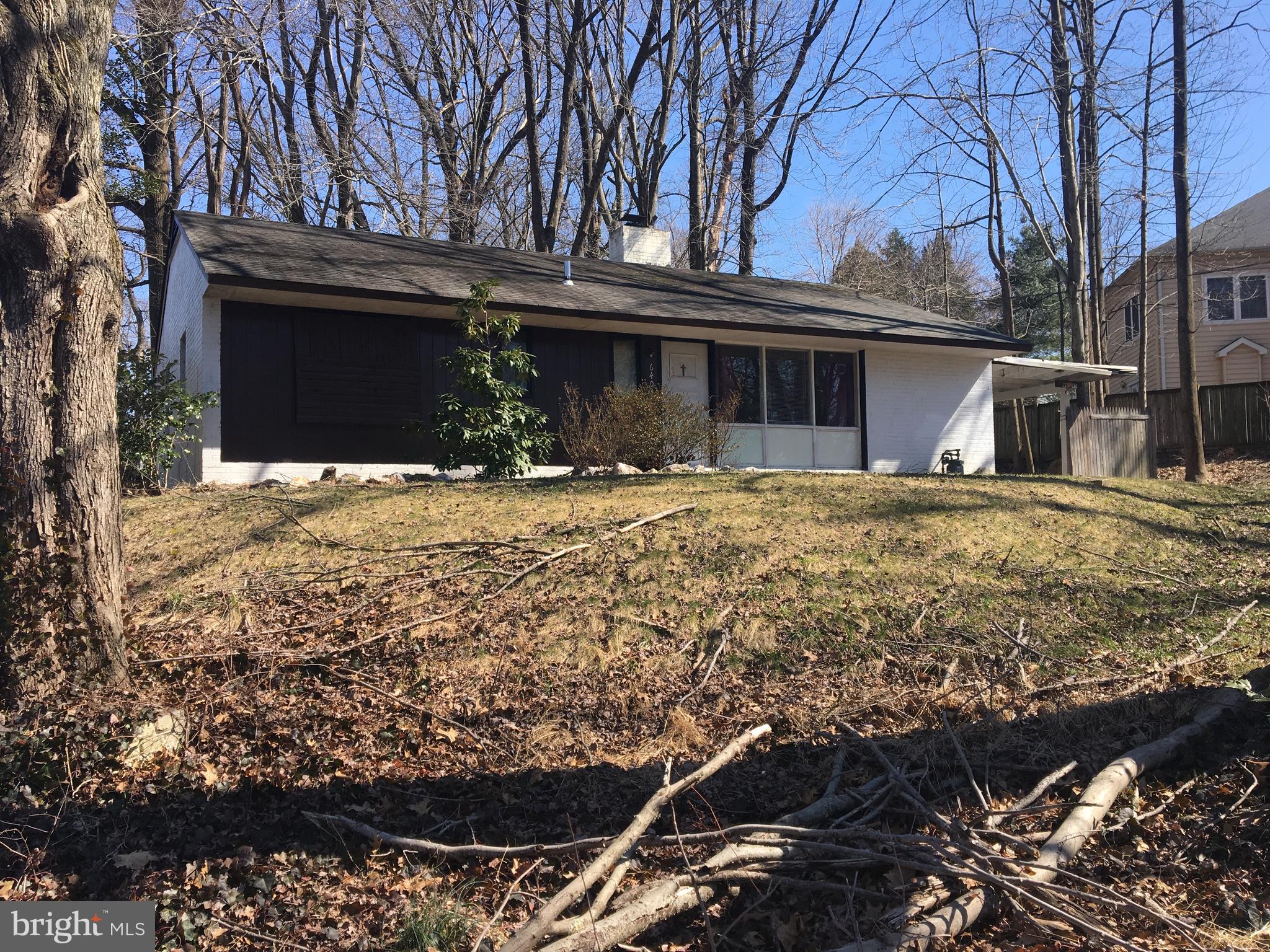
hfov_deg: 61.7
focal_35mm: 29
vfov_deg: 48.2
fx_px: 1064
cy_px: 476
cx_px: 635
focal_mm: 4.15
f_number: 2.2
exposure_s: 1/739
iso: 25
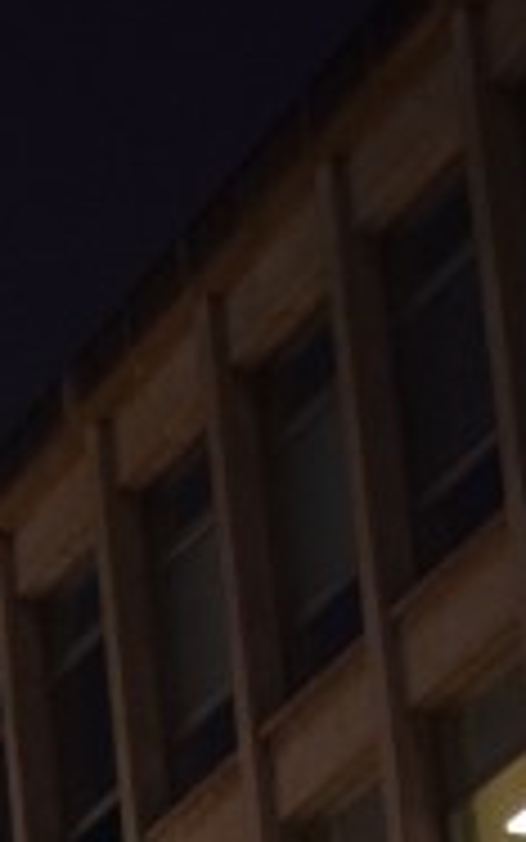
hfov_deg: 7.1
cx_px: -598
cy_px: 2184
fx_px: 4029
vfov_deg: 10.0
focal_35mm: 176
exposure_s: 1/60
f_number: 3.8
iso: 2000
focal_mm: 21
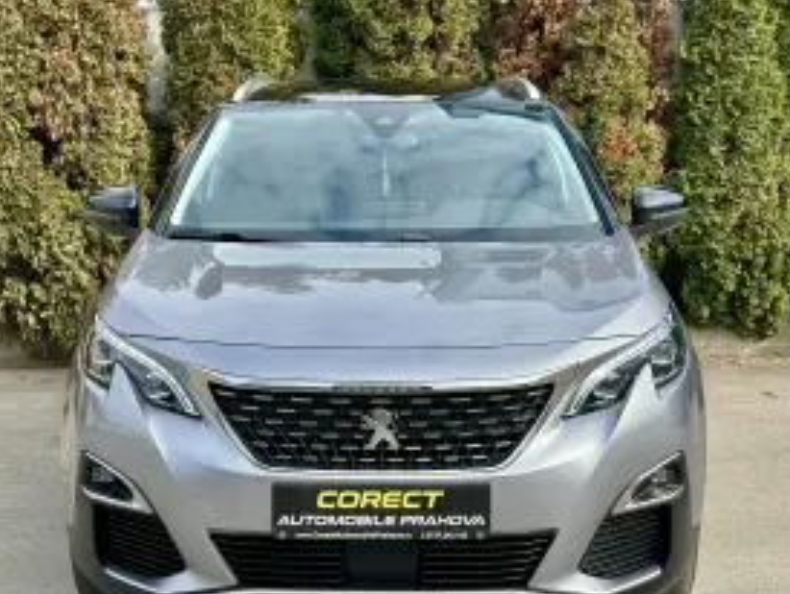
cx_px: 375
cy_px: 343
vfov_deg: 23.3
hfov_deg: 30.7
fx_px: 1439
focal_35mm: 63
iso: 64
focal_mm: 6.86
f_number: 1.78
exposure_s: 1/2469
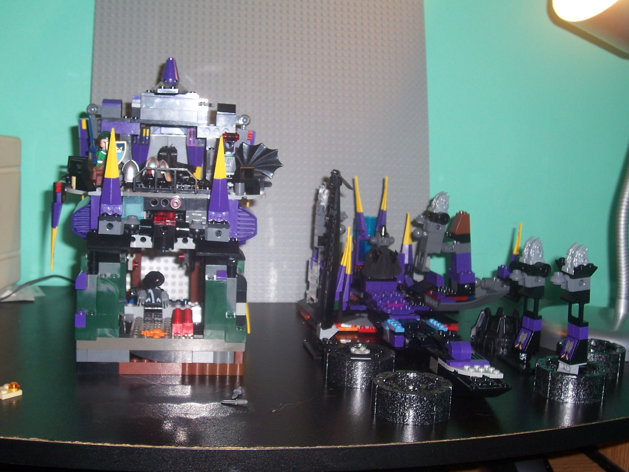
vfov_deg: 34.3
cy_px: 236
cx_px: 314
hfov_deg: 44.8
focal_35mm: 42
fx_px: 763
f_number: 3
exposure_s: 1/60
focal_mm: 7
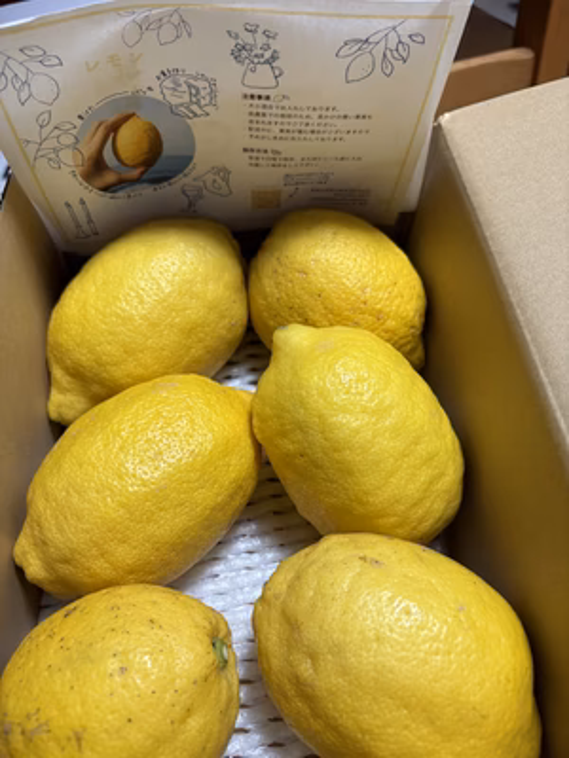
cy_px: 379
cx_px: 284
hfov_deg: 53.1
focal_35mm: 26
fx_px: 570
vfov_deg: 67.3
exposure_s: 1/99
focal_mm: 5.96
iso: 100
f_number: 1.6
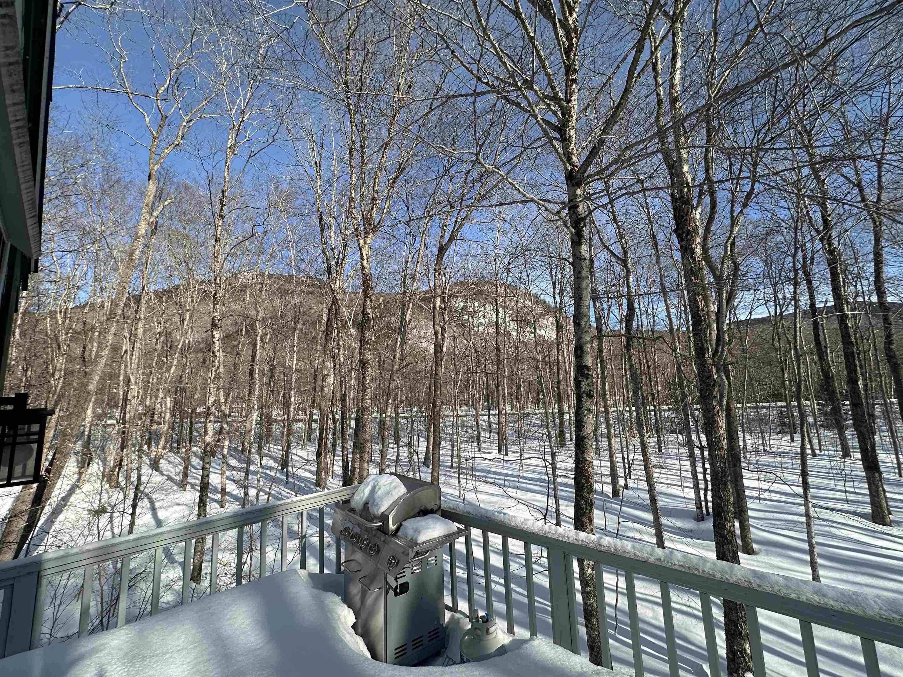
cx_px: 452
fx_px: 365
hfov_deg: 102.1
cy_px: 338
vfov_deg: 85.7
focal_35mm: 14
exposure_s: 1/1289
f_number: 2.2
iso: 50
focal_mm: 2.22
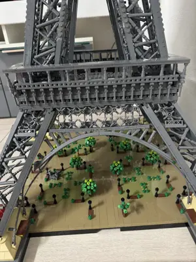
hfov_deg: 56.8
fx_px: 181
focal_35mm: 24
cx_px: 98
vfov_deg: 71.6
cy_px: 131
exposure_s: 1/40
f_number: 1.78
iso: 1000
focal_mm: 6.76
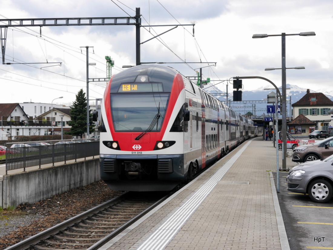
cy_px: 125
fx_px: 635
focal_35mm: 66
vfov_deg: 22.3
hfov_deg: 29.4
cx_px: 166
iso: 160
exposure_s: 1/200
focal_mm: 33
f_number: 7.1
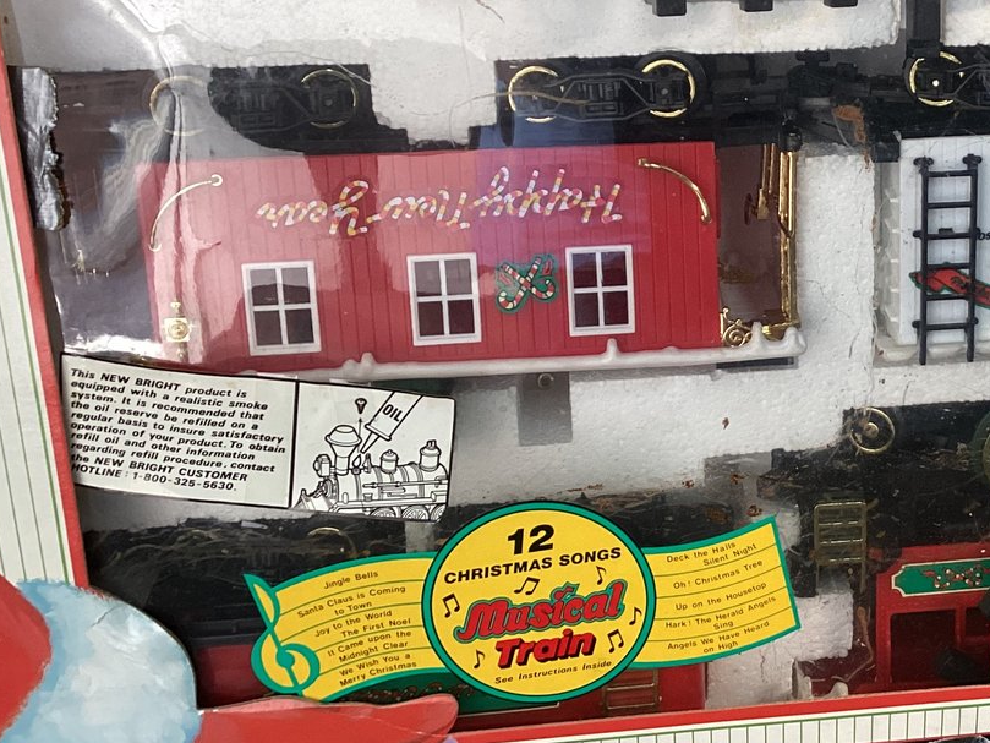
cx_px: 854
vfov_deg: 25.1
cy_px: 243
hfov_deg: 31.9
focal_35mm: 58
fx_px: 1659
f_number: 2.4
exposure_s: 1/60
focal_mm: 3.3
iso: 100
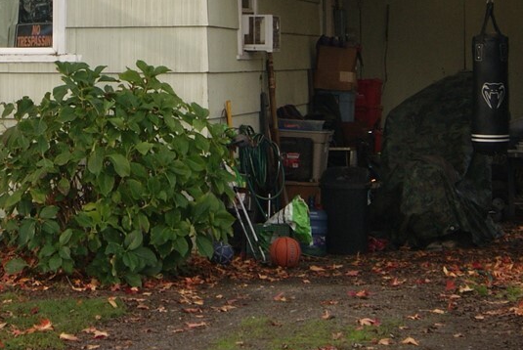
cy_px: -31
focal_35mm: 114
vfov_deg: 11.9
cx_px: 68
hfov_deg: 17.7
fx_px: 1658
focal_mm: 24
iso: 100
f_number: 8
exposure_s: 1/160
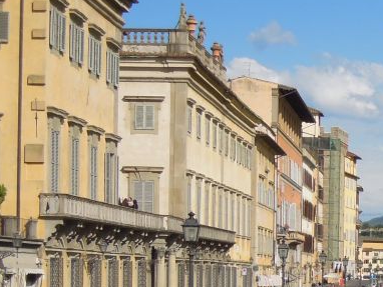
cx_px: 507
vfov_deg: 10.8
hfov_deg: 14.1
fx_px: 1484
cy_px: 371
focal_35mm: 134
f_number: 4.2
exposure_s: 1/1600
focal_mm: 9
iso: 160
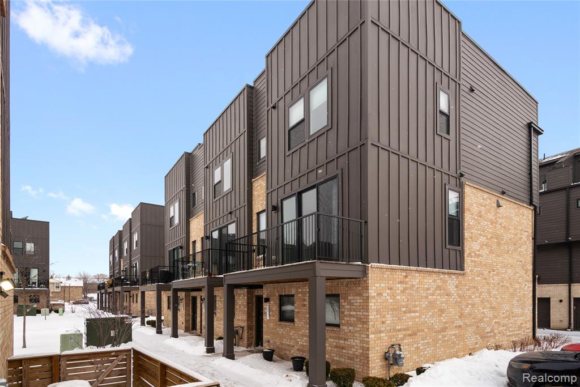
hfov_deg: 61.9
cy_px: 194
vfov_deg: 43.6
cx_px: 290
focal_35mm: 30
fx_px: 483
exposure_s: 1/320
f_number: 9
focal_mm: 30
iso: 400
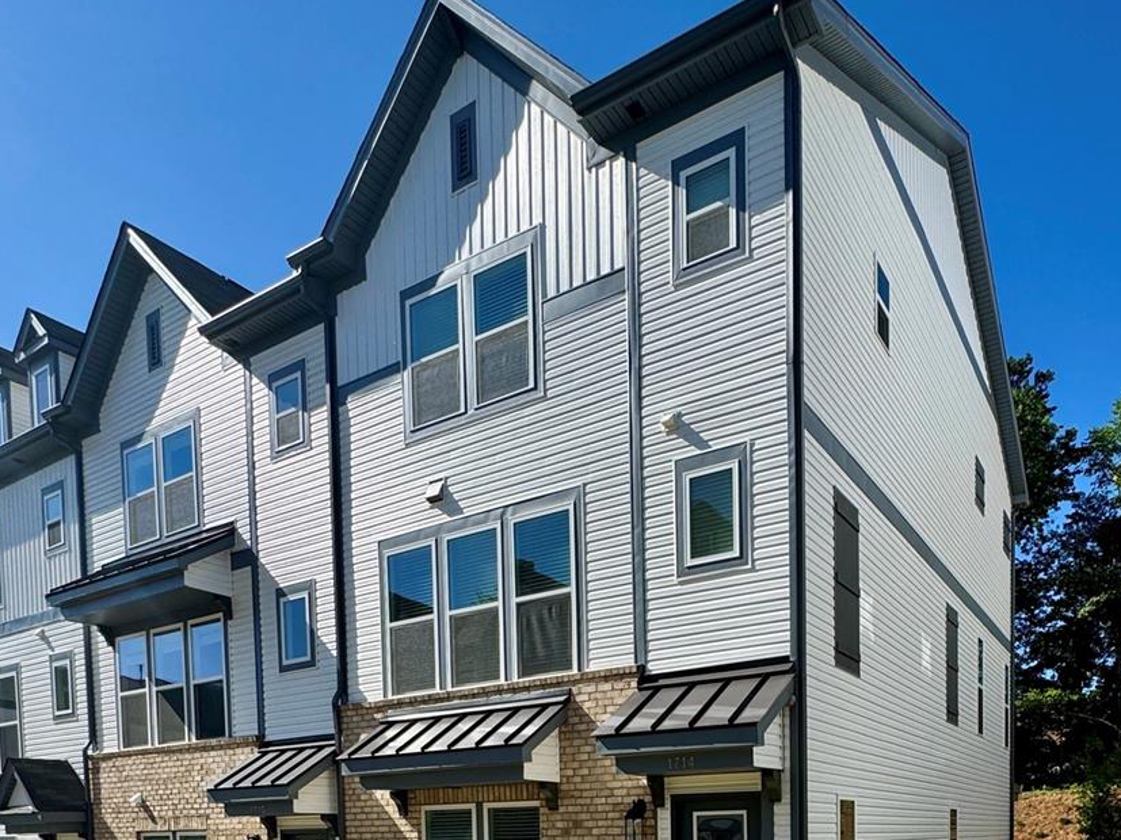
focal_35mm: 26
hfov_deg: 66.2
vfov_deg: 43.7
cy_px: 875
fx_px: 842
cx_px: 706
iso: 40
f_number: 2.2
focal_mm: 2.22
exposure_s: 1/1672
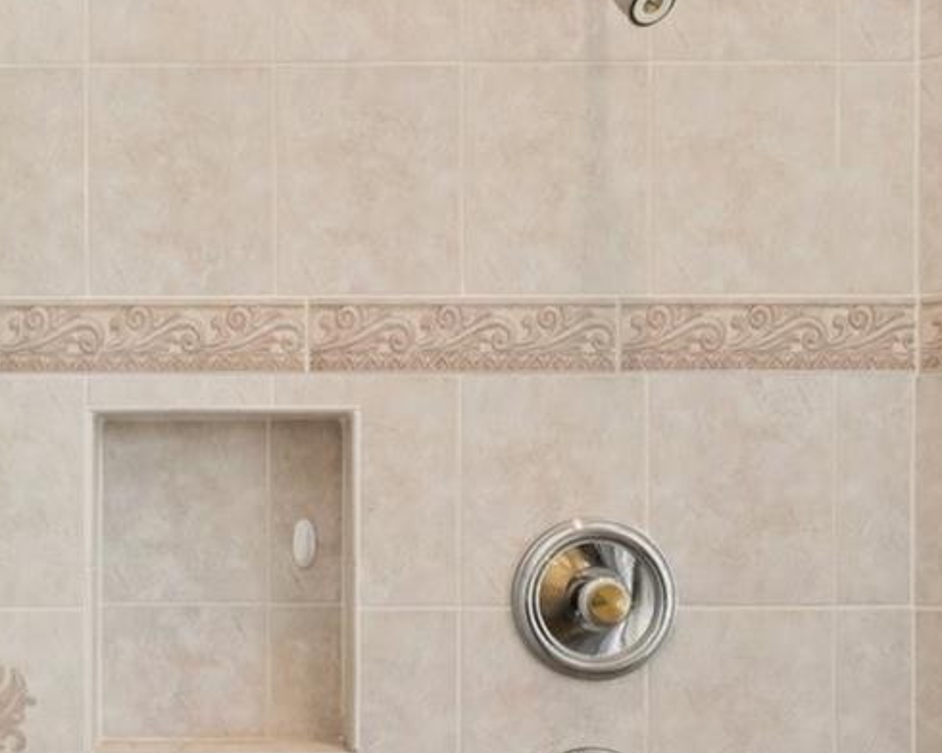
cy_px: 546
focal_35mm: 46
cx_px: 292
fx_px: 1282
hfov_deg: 39.7
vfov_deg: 32.3
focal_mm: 10
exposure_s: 1/30
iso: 800
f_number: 8
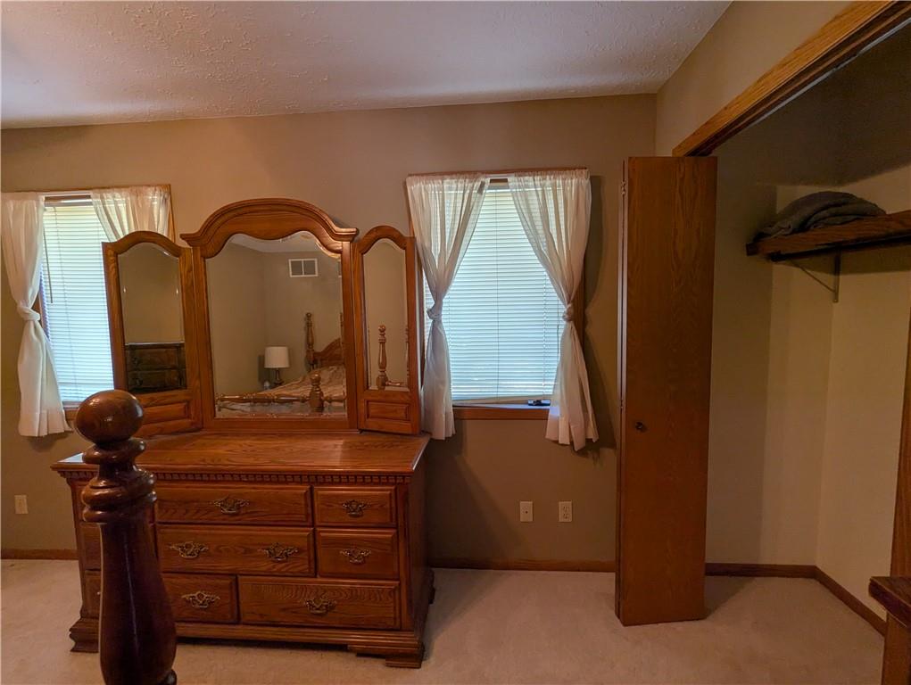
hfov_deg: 94.4
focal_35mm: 16
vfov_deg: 78.2
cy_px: 342
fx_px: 422
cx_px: 456
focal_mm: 2.35
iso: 98
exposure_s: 1/40
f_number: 2.2
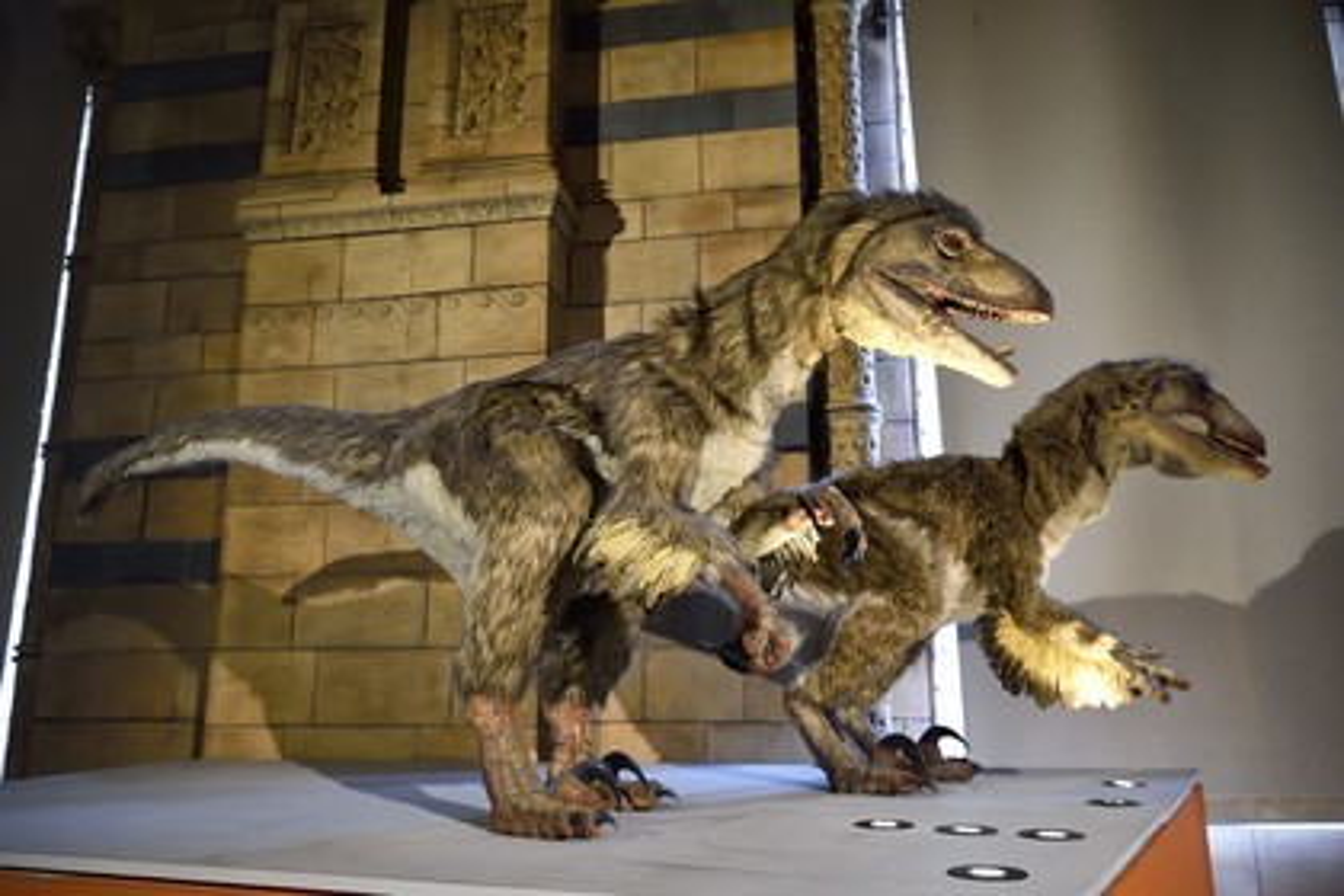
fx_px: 1083
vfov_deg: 45.0
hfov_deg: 63.7
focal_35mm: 29
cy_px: 448
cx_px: 672
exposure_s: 1/40
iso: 1600
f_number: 5
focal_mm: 29
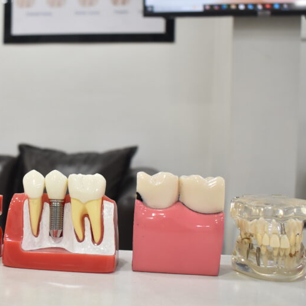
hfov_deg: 29.6
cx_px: 45
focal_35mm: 56
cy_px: 162
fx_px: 560
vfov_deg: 30.6
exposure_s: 1/100
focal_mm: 22
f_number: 4
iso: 800
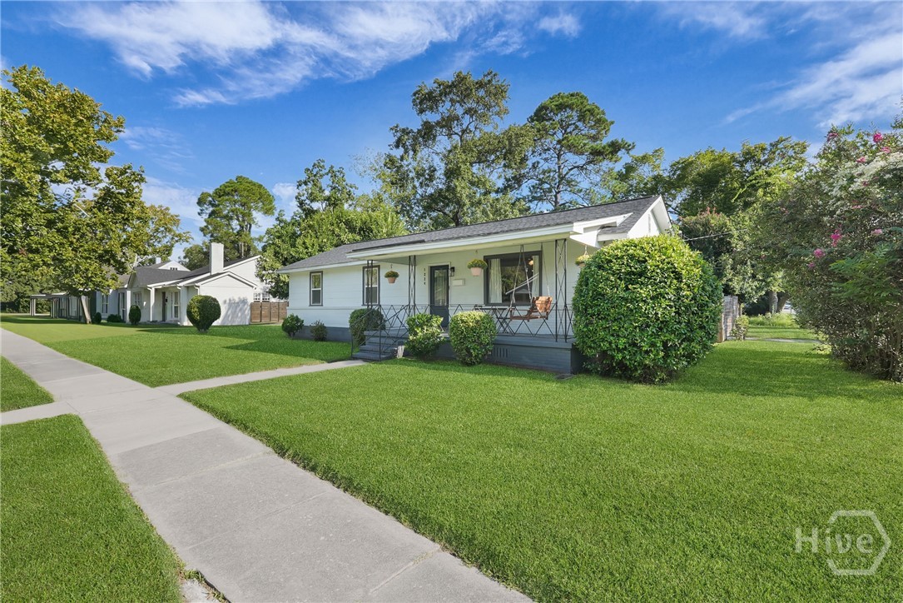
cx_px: 452
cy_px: 302
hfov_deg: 96.7
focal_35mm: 16
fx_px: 401
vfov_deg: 73.8
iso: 320
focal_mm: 16
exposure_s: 1/200
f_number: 9
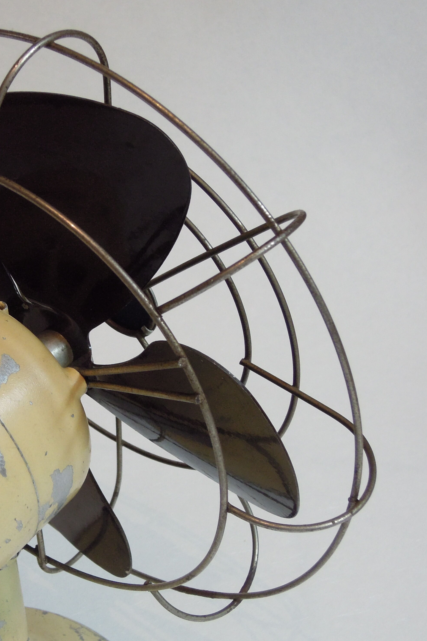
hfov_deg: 19.0
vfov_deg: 28.8
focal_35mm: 70
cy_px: 318
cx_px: 8
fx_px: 1245
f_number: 3.7
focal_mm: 9
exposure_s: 1/15
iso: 400
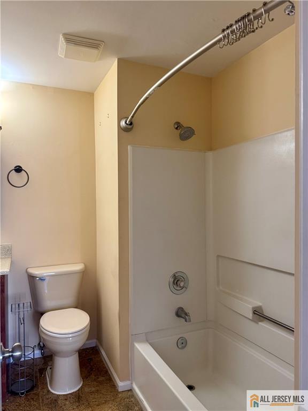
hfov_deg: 56.8
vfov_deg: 71.6
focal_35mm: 24
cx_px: 154
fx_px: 285
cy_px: 206
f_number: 1.78
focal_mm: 6.76
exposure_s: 1/60
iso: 250
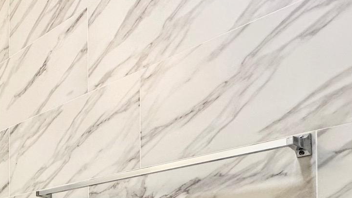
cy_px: 265
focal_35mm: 43
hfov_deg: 38.3
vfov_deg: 24.0
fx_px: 401
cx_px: -45
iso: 160
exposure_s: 1/120
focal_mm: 2.22
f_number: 2.2
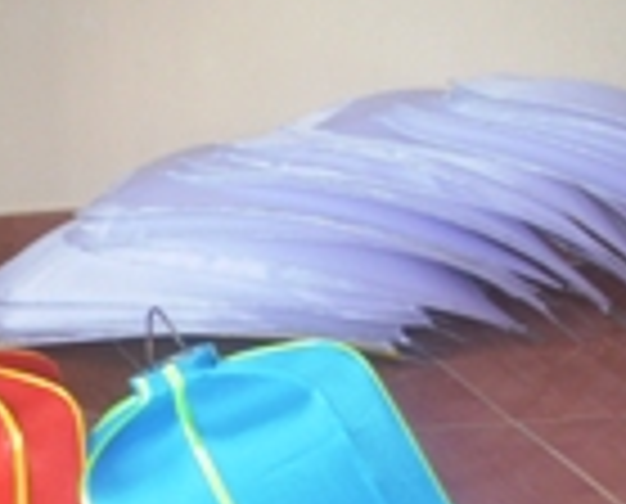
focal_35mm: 155
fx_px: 2880
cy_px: 680
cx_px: -581
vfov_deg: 9.8
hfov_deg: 11.3
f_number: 4
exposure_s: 1/60
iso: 400
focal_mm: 24
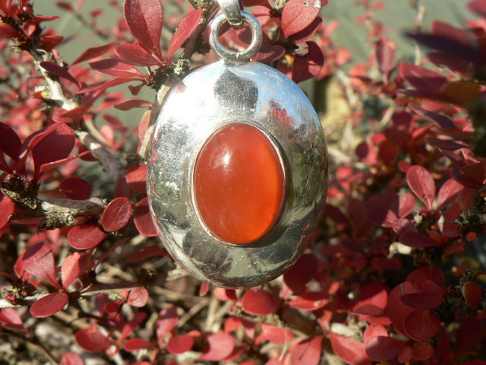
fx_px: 505
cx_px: 243
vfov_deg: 39.7
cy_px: 182
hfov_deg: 51.4
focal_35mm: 36
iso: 80
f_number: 4
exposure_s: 1/320
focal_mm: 6
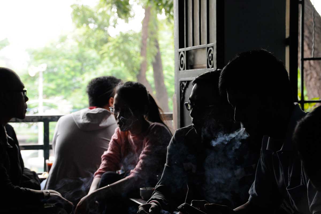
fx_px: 1003
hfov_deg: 18.2
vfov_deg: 12.2
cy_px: 107
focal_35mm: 112
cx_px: 160
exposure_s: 1/100
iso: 1000
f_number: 6.3
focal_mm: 75
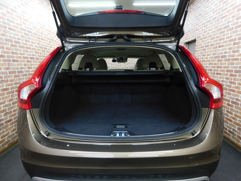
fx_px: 160
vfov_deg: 58.9
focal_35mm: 23
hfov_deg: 73.9
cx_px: 120
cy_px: 90
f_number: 3
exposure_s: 1/30
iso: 400
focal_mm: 4
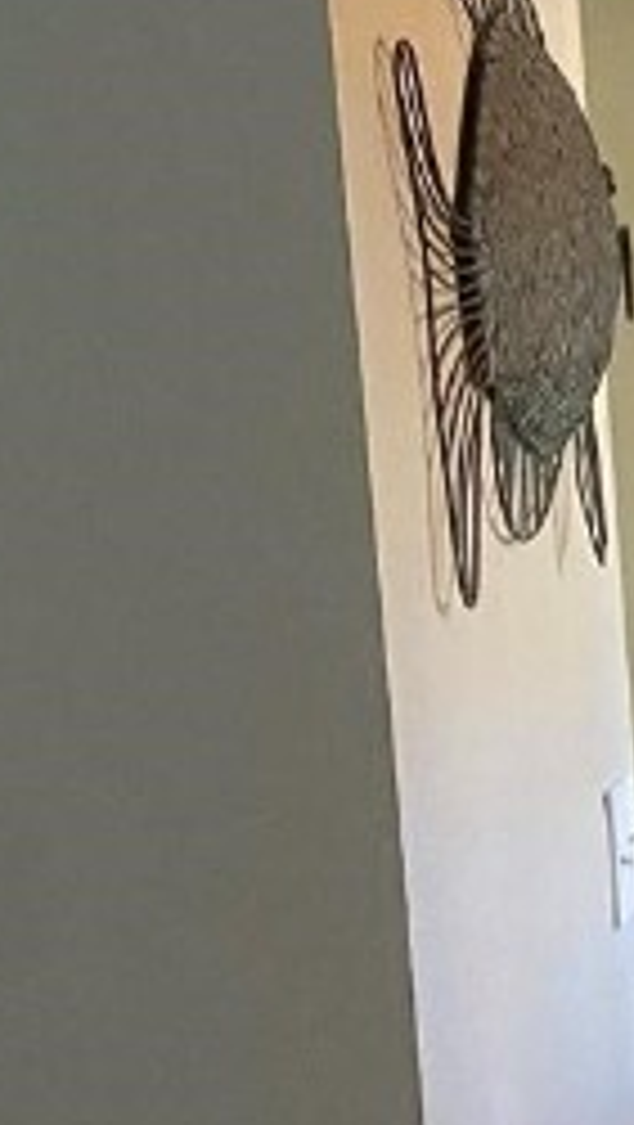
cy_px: 796
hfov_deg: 8.0
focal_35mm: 116
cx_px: 2235
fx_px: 3460
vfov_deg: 18.4
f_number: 1.8
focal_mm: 4.25
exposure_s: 1/60
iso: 320
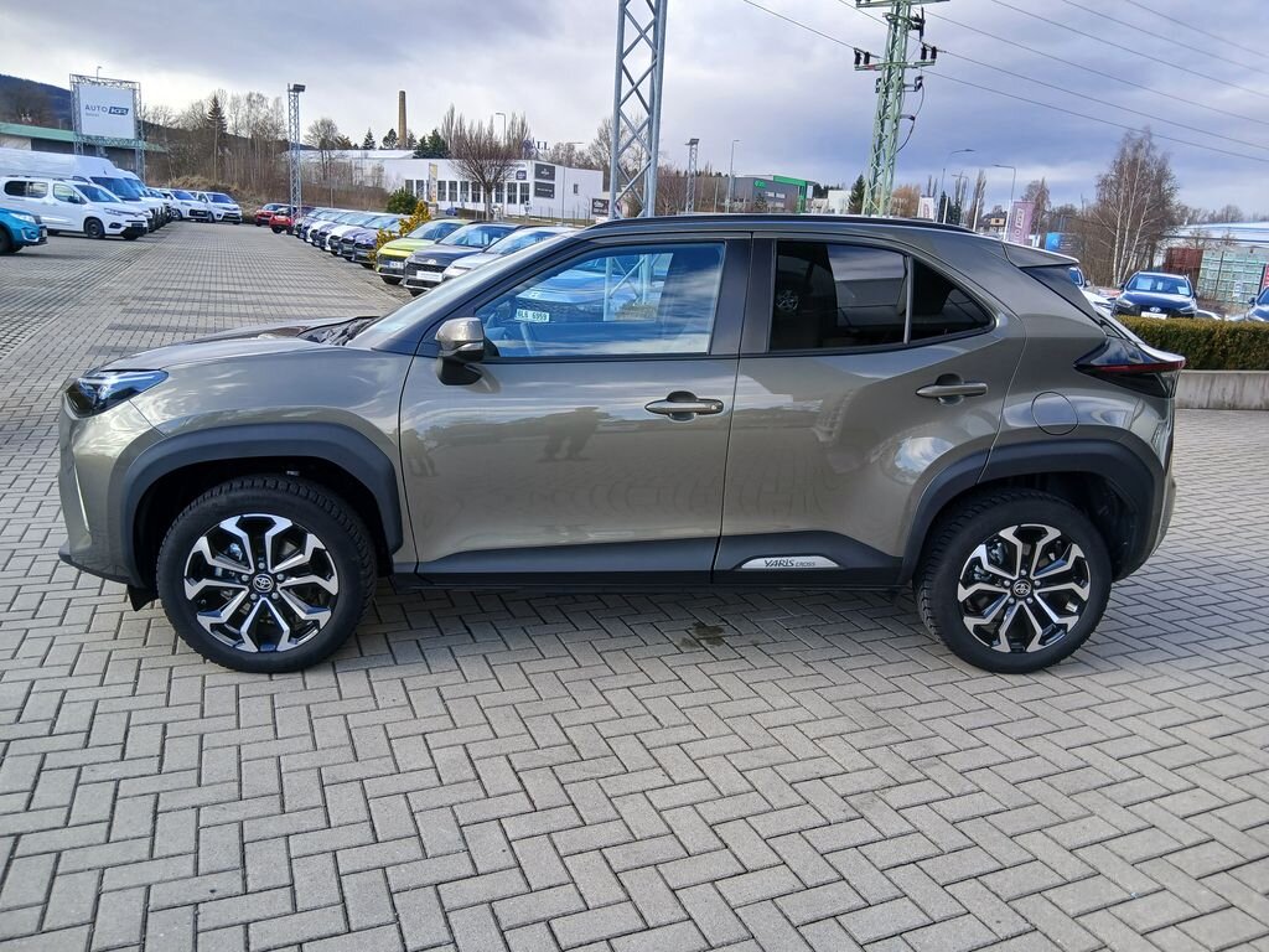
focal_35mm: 26
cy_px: 476
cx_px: 634
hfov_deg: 67.3
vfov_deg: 53.1
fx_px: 953
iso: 32
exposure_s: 1/120
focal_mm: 3.98
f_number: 1.8
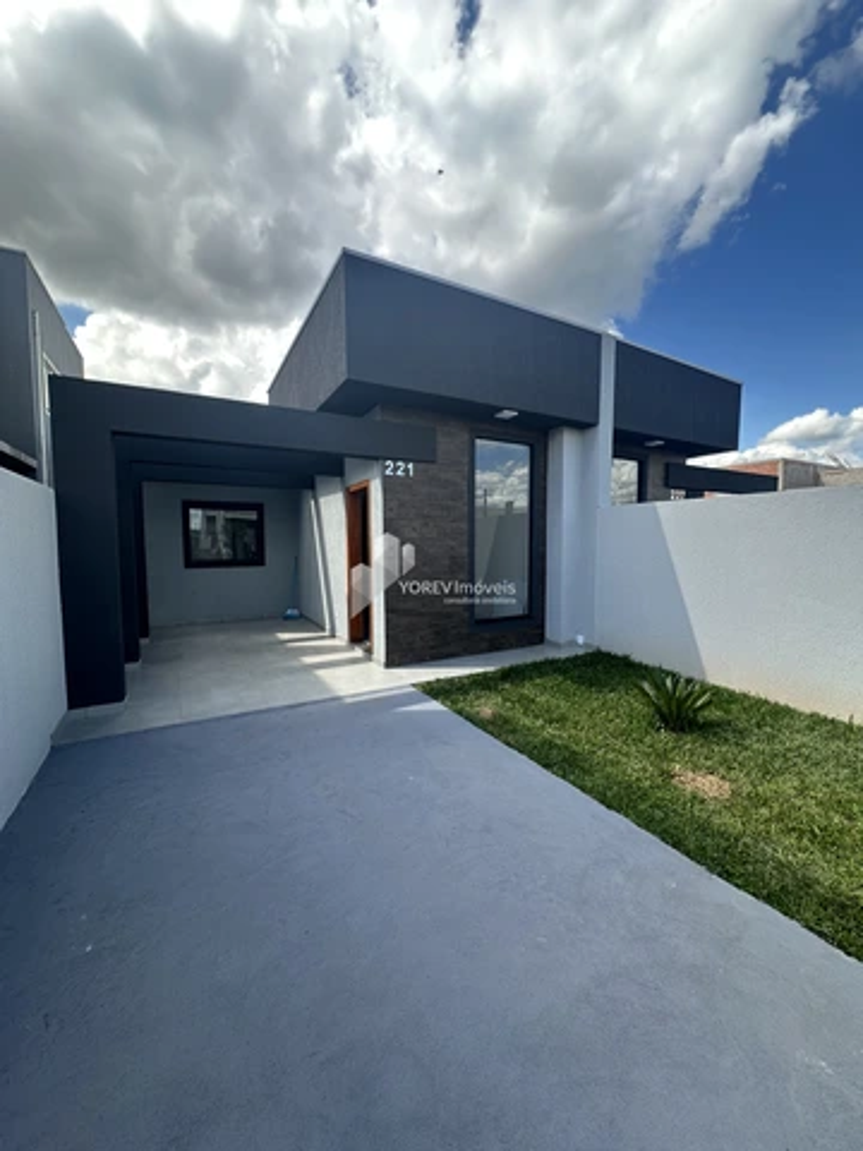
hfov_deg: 85.7
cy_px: 576
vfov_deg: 102.1
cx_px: 432
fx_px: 465
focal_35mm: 14
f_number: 2.2
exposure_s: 1/389
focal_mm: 2.22
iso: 40
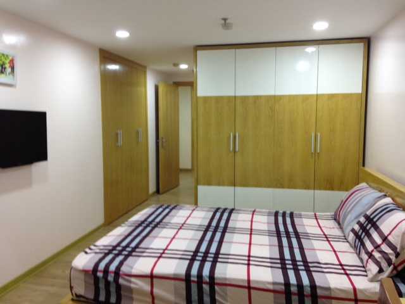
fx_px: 386
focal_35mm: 33
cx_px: 202
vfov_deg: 42.9
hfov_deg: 55.4
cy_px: 152
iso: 80
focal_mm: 4.12
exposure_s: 1/20
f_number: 2.4
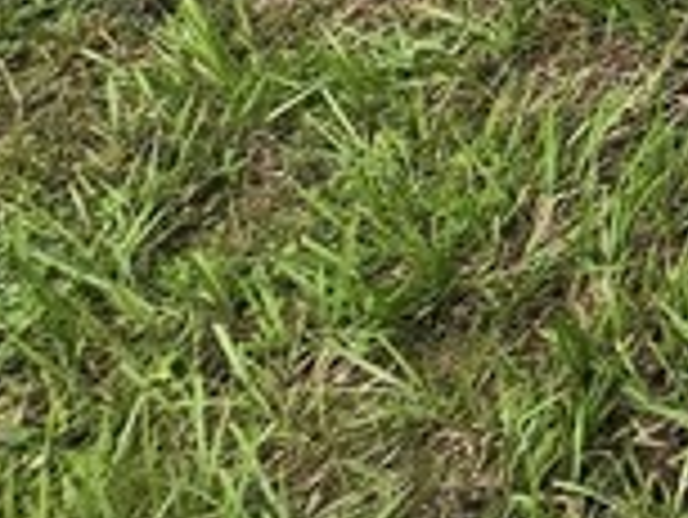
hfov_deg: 13.9
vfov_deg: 12.4
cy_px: -811
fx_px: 1730
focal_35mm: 87
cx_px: 1736
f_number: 2.2
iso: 50
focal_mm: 2.2
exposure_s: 1/1910
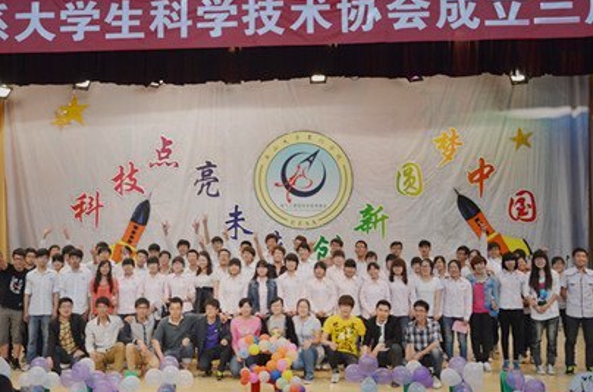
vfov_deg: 25.8
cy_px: 183
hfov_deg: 38.2
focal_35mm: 52
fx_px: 854
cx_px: 245
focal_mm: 28
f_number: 4
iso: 400
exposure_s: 1/40
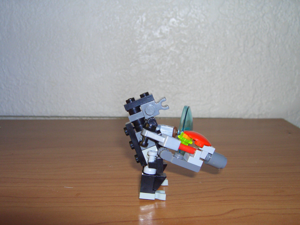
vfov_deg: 36.8
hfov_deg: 47.9
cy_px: 112
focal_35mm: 39
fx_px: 338
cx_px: 150
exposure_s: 1/60
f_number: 4.8
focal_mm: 8
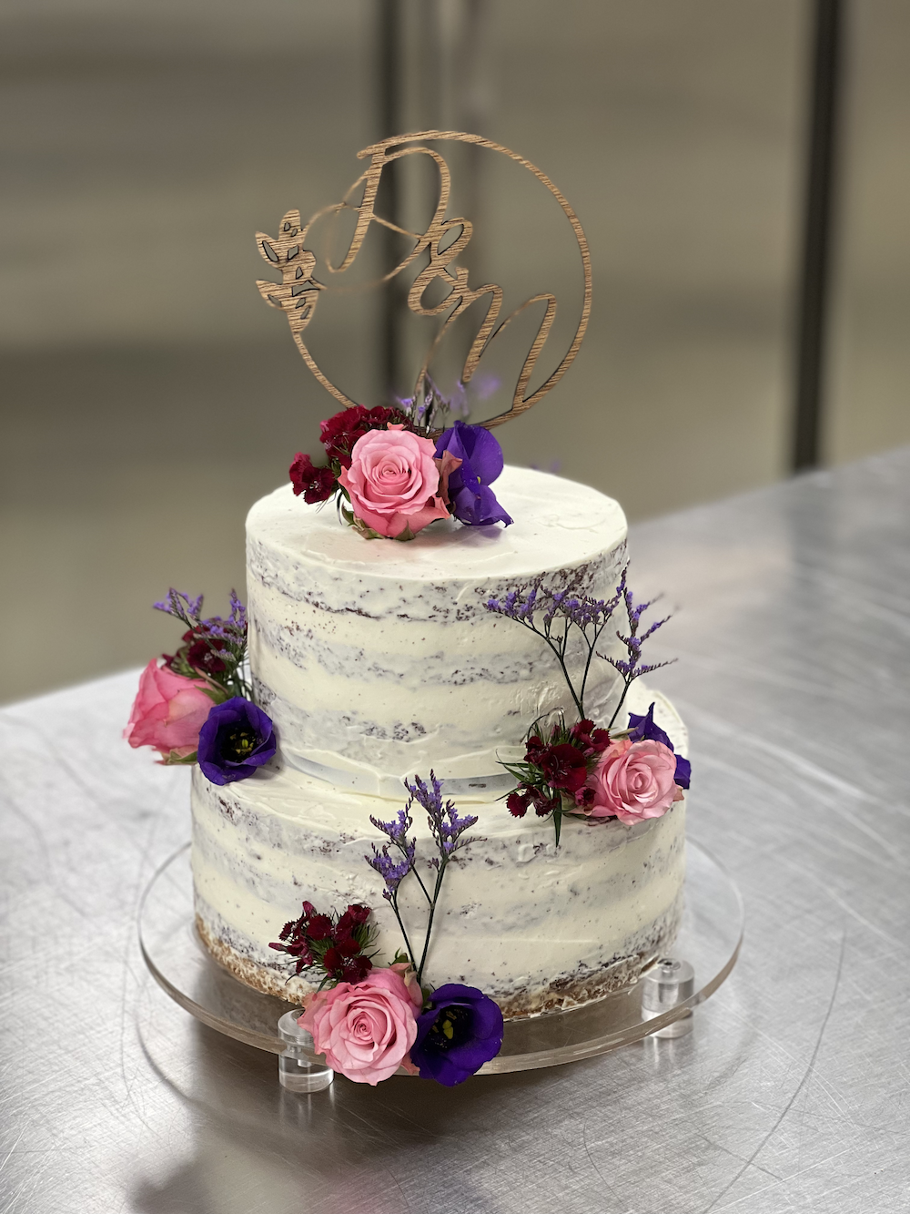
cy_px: 607
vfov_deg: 25.3
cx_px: 455
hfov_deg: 19.1
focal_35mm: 77
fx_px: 2699
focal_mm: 9
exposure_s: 1/50
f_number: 2.8
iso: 160
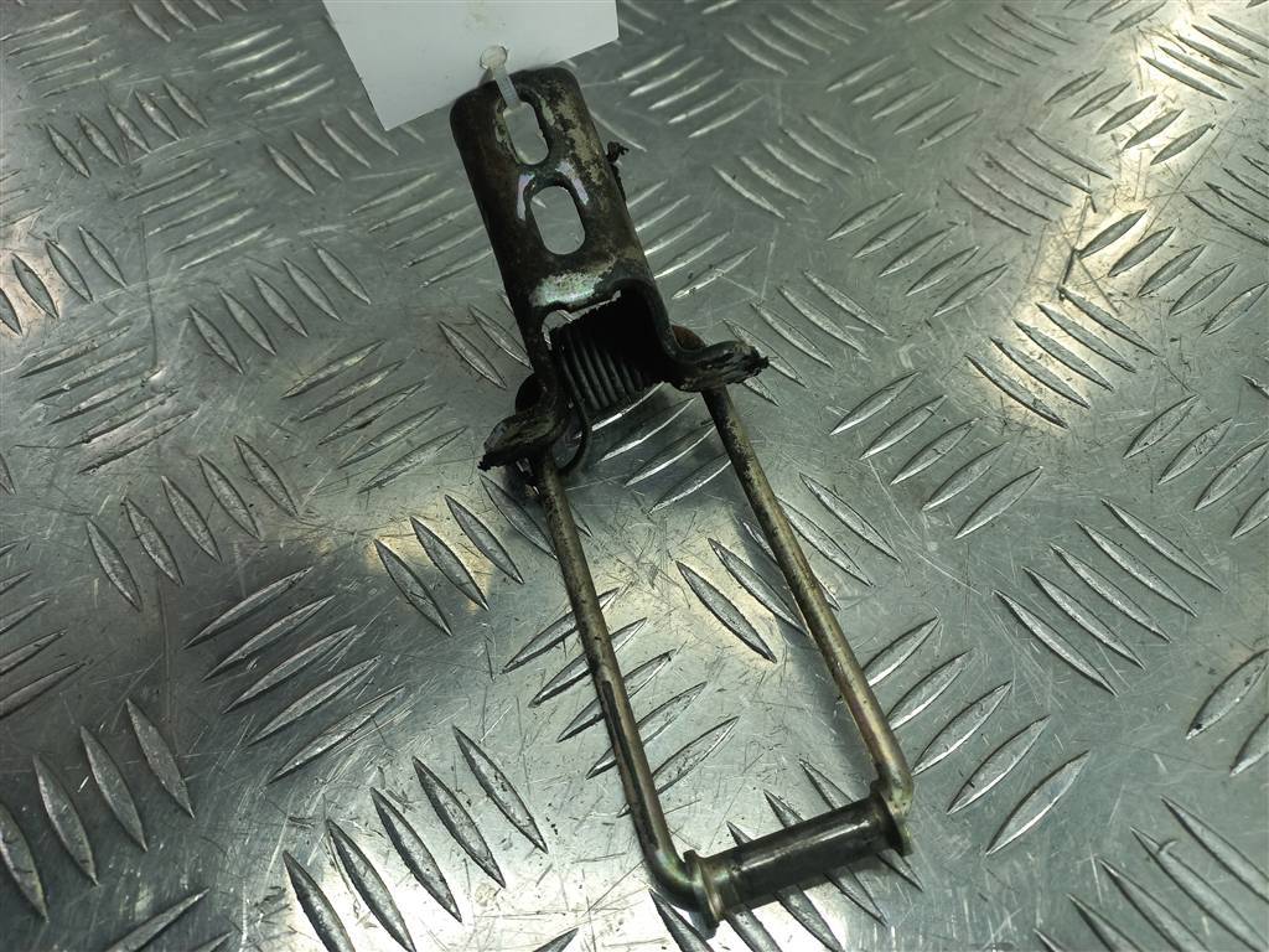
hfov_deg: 69.4
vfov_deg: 54.9
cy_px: 476
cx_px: 634
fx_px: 916
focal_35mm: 25
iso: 40
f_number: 1.8
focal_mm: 4.6
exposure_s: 1/50
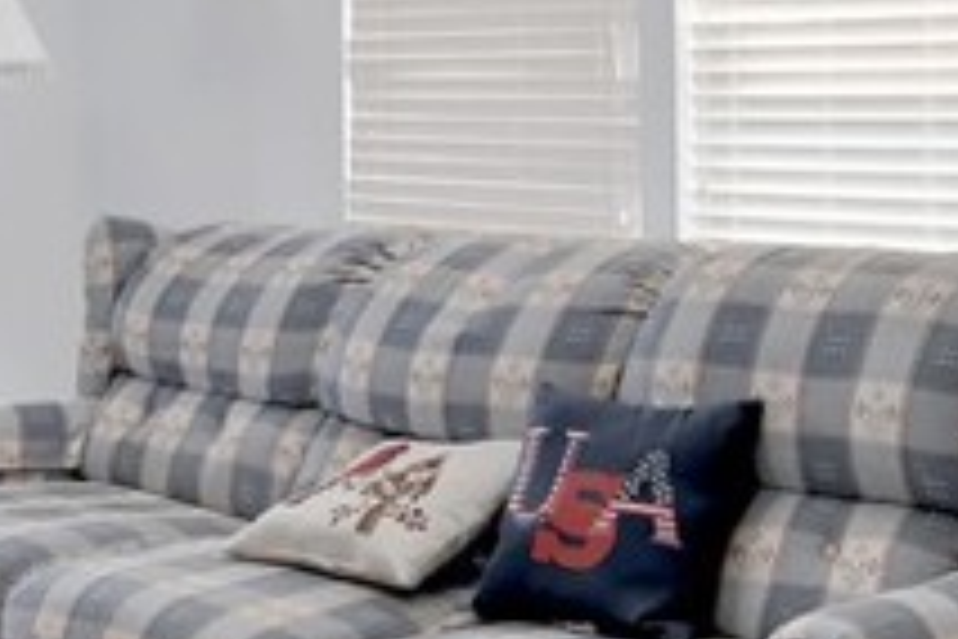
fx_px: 1916
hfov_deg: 28.0
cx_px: 553
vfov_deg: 18.7
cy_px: 83
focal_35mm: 72
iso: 1250
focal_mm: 10
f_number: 6.3
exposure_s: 1/160
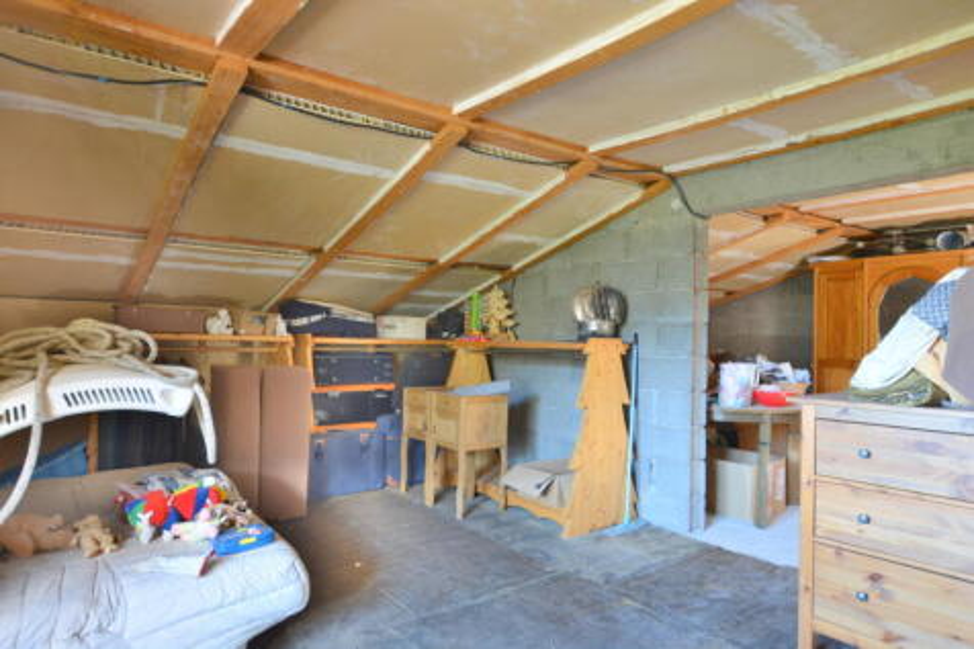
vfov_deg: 59.5
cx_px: 487
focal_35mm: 21
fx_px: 568
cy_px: 324
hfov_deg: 81.2
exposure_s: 1/25
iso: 800
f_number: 3.5
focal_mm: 14
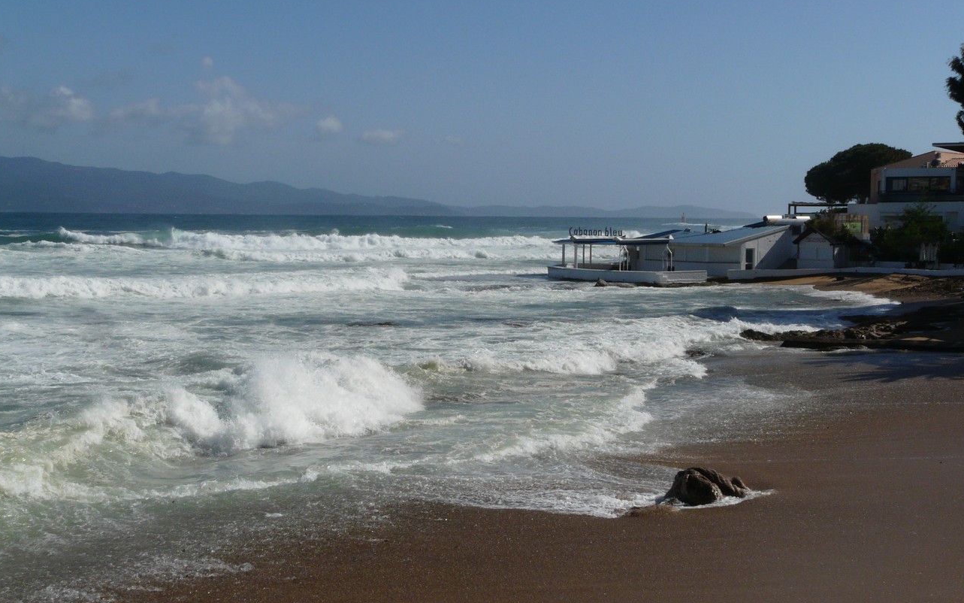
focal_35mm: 55
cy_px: 310
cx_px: 482
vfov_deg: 23.6
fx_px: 1445
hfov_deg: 36.9
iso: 100
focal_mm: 8.4
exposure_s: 1/640
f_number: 8
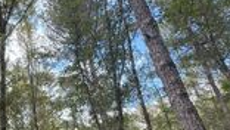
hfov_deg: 43.4
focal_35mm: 42
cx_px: 15
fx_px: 256
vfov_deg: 27.5
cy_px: 113
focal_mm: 2.22
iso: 50
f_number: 2.2
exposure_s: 1/133
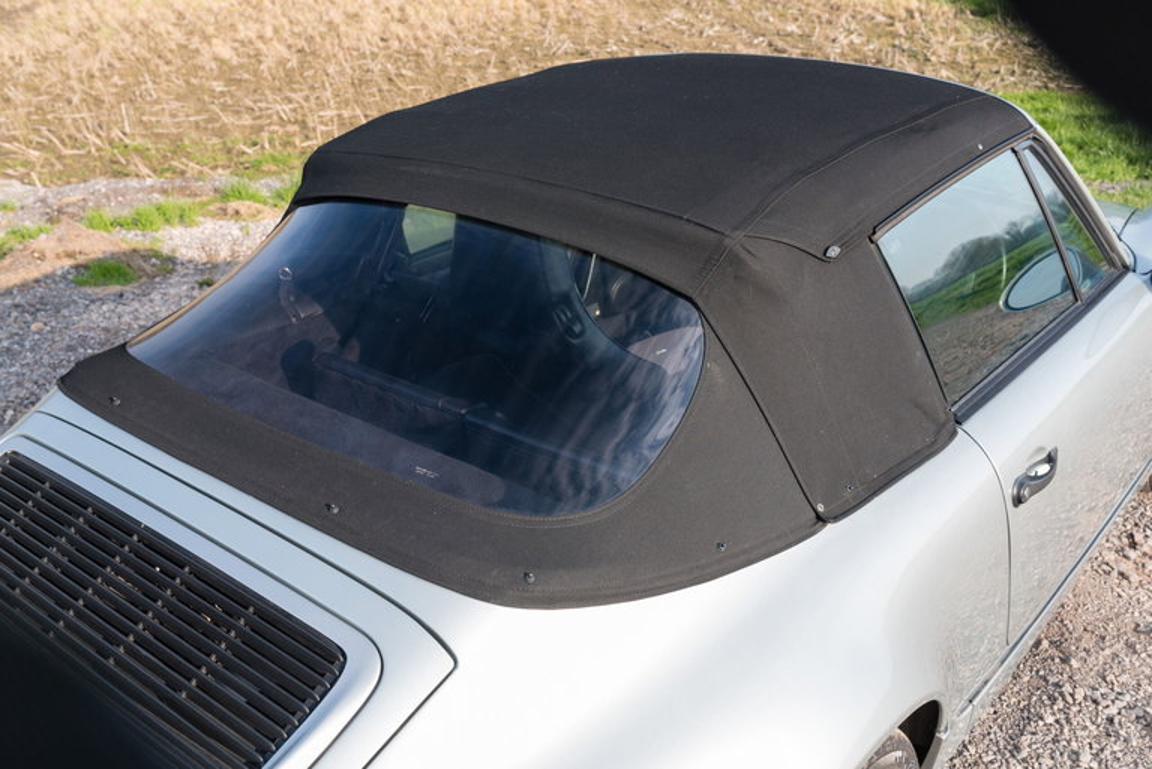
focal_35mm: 35
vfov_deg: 37.9
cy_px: 384
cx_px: 576
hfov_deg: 54.4
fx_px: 1121
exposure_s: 1/80
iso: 400
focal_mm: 35
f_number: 9
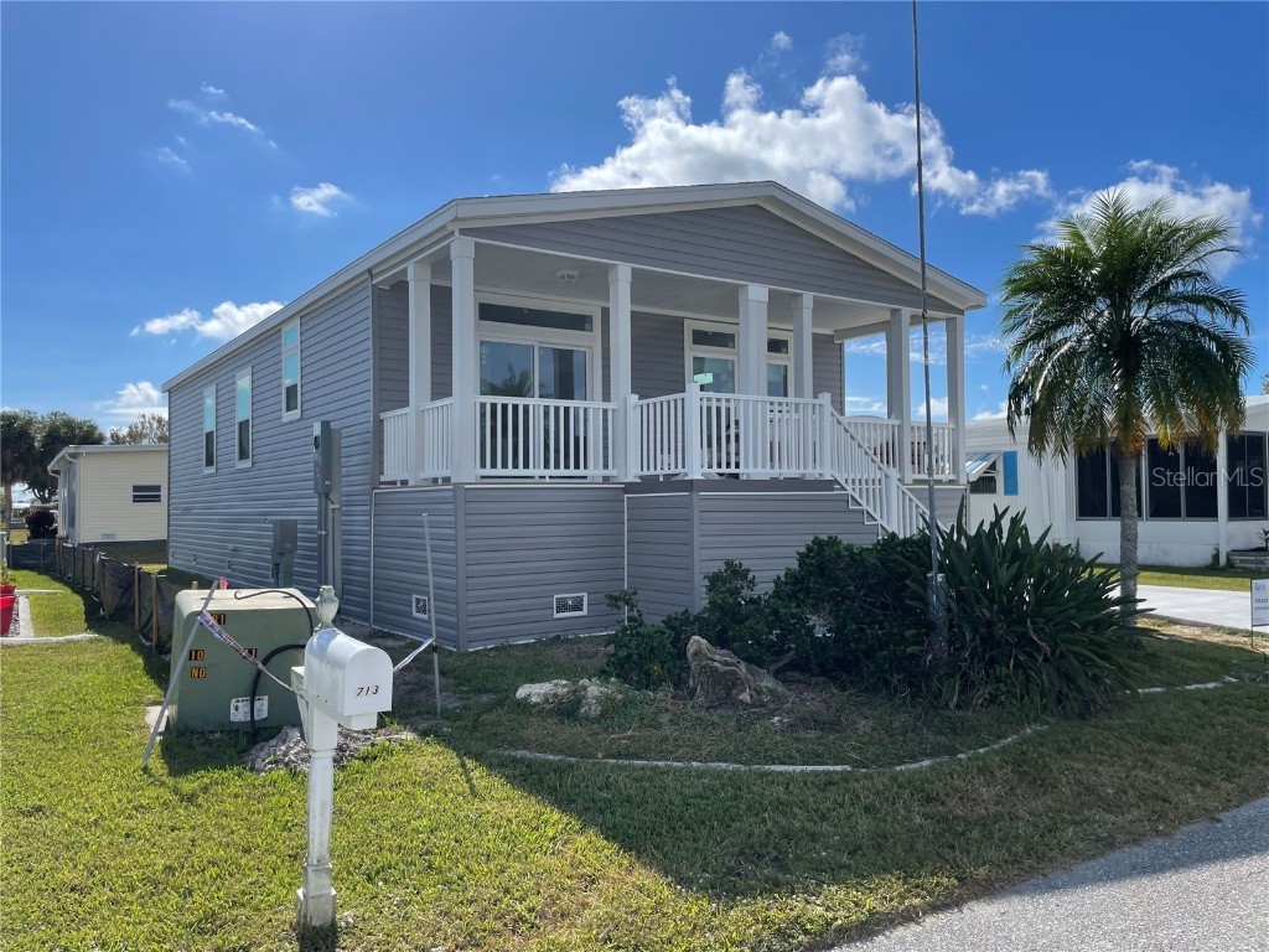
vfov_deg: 53.1
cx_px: 634
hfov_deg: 67.3
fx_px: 953
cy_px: 476
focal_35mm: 26
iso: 32
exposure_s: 1/4651
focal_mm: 4.2
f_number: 1.6
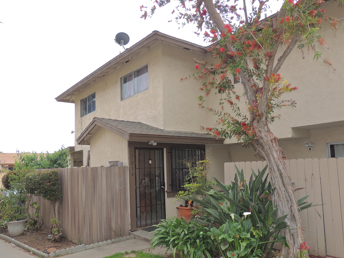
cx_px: 174
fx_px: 268
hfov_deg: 65.3
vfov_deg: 51.2
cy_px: 143
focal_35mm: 27
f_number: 3
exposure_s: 1/100
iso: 100
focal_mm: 4.3
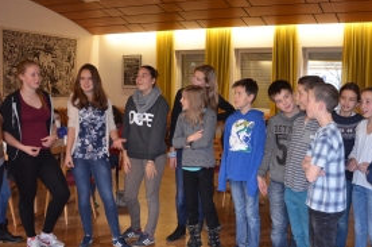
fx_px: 433
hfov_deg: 46.1
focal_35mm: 42
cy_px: 125
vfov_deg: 31.8
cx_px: 228
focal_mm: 18
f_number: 3.5
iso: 1100
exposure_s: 1/60
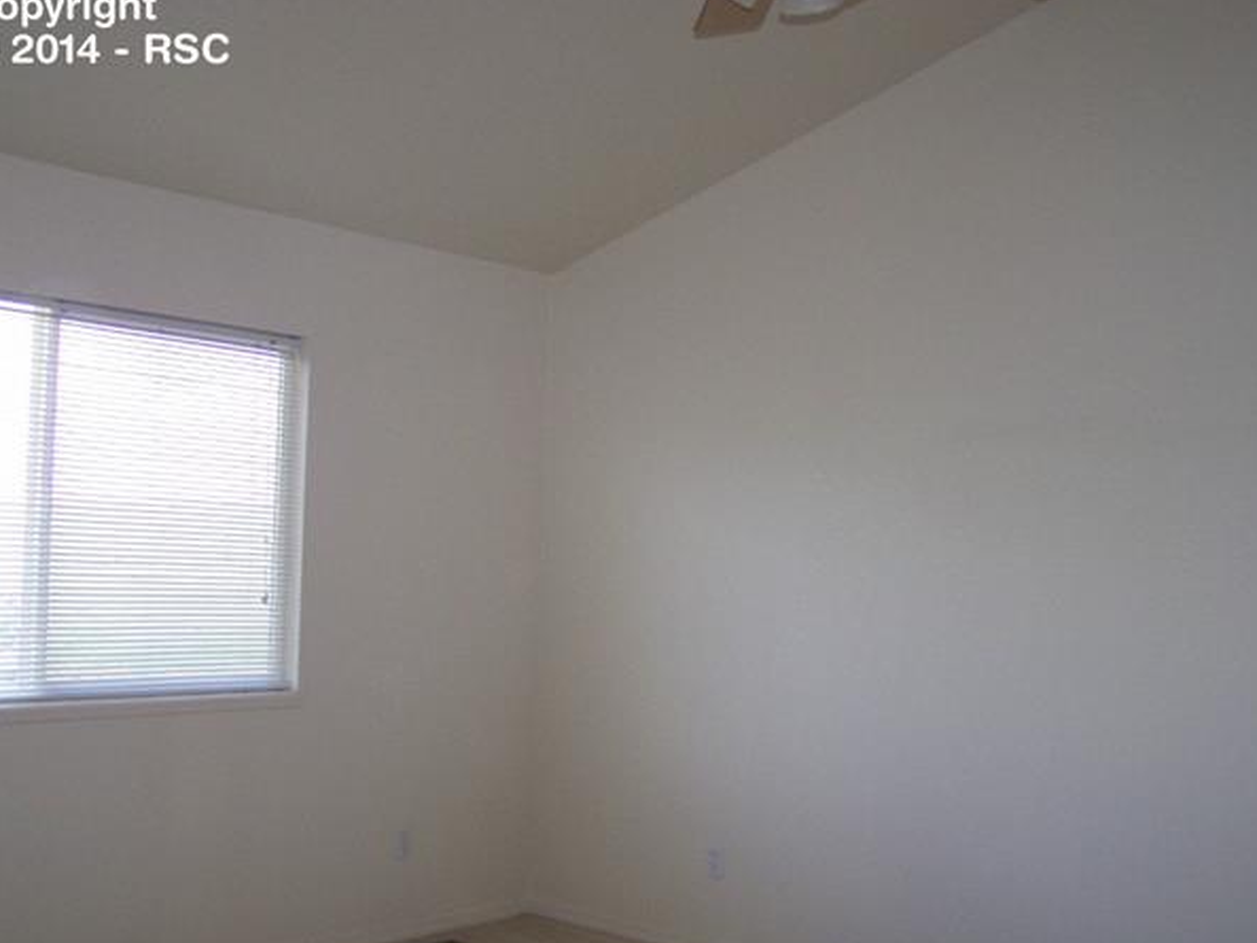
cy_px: 492
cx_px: 640
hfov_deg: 45.8
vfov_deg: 35.1
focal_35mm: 41
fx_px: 1489
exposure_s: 1/60
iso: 80
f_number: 2.8
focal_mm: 6.3
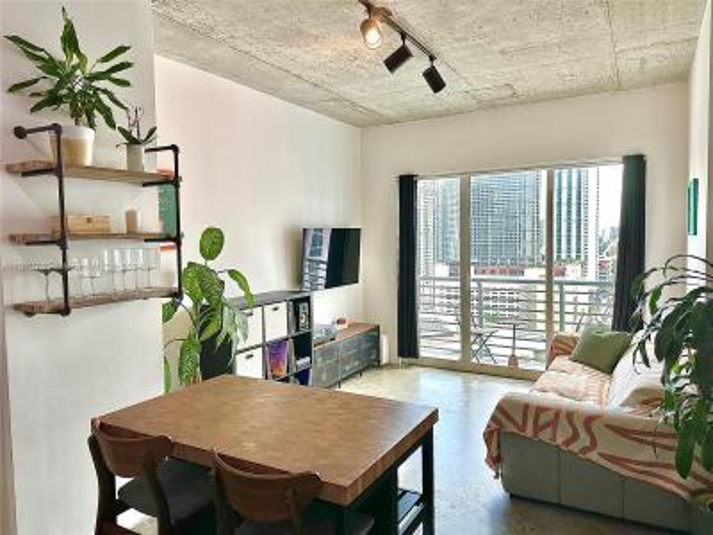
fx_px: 494
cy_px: 268
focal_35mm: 24
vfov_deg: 56.8
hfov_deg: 71.6
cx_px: 356
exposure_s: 1/122
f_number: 1.78
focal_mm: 6.86
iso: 64
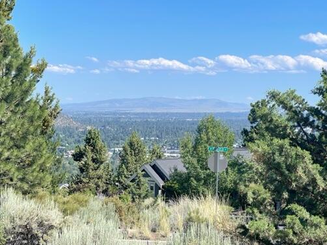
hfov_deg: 23.8
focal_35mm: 82
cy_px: 142
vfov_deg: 18.0
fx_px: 775
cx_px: 125
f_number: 2.2
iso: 20
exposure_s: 1/541
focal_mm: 7.5
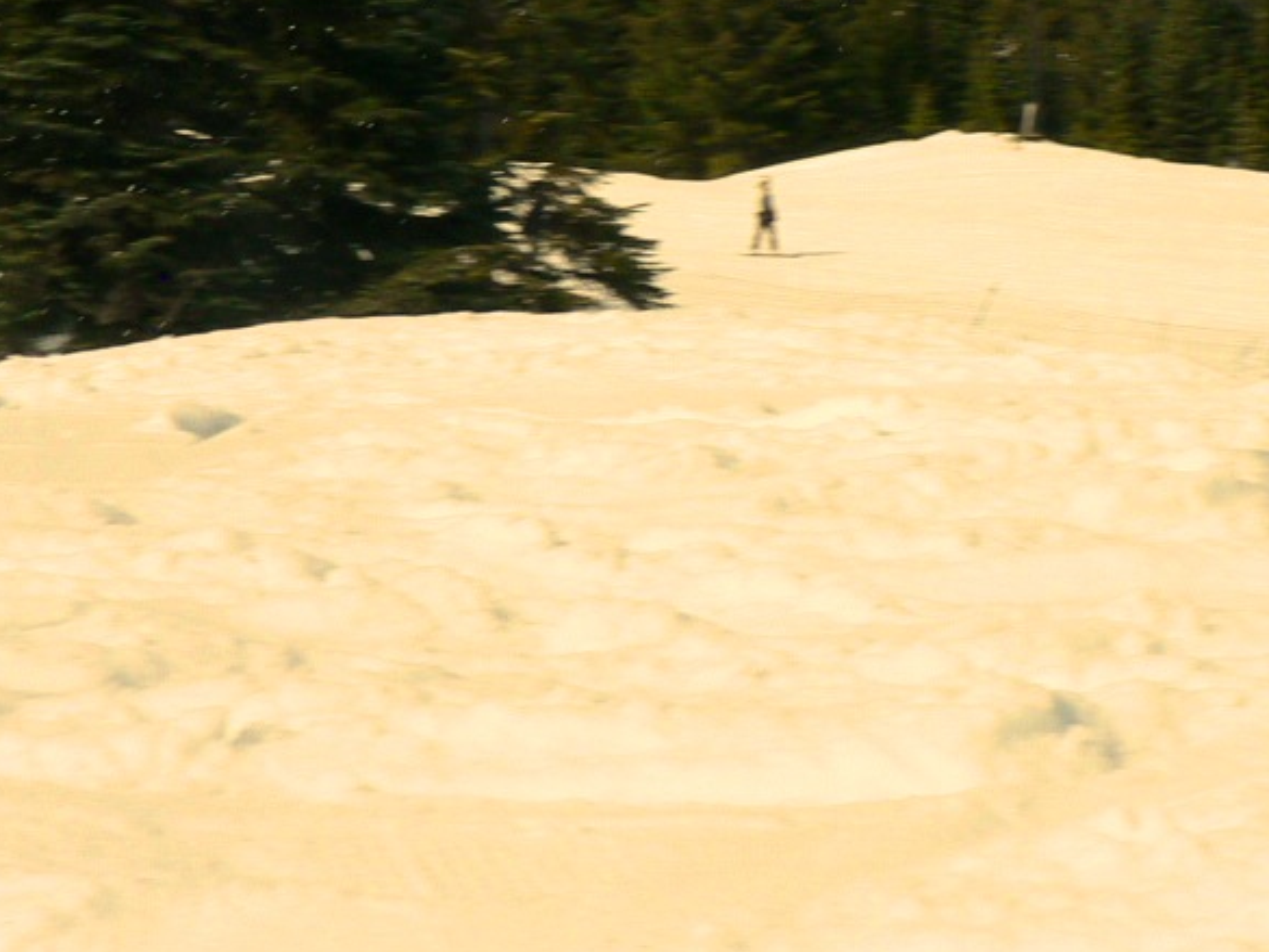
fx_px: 3850
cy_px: 95
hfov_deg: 18.7
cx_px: 577
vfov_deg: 14.0
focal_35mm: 105
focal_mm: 8
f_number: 6.3
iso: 80
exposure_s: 1/400
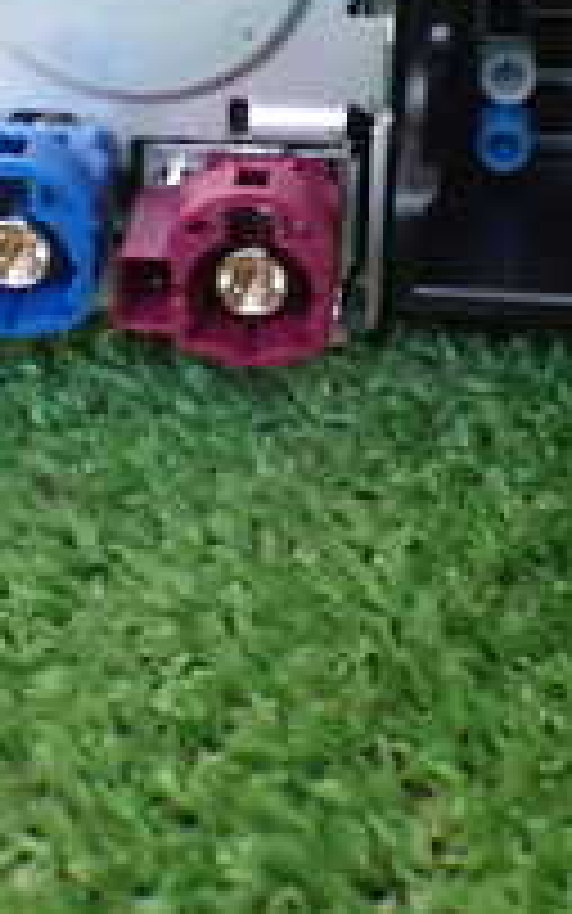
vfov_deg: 21.6
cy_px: 81
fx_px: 2343
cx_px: 306
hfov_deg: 13.9
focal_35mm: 94
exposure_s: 1/60
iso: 800
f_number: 2.3
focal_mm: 5.4
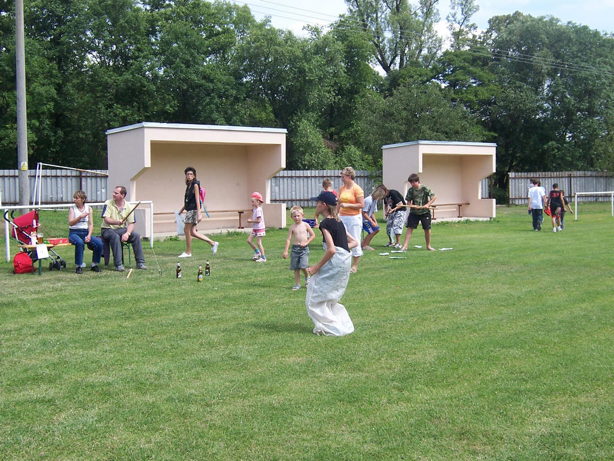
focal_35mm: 49
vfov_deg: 29.7
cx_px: 307
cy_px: 230
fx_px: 869
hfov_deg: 38.9
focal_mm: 8.2
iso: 80
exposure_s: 1/500
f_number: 4
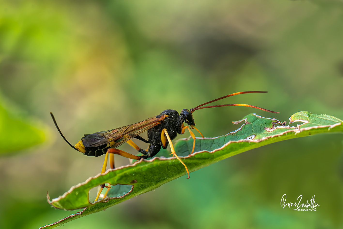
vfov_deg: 13.0
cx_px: 172
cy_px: 114
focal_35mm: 105
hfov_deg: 19.5
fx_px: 1000
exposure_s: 1/320
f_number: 11
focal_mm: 105
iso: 320
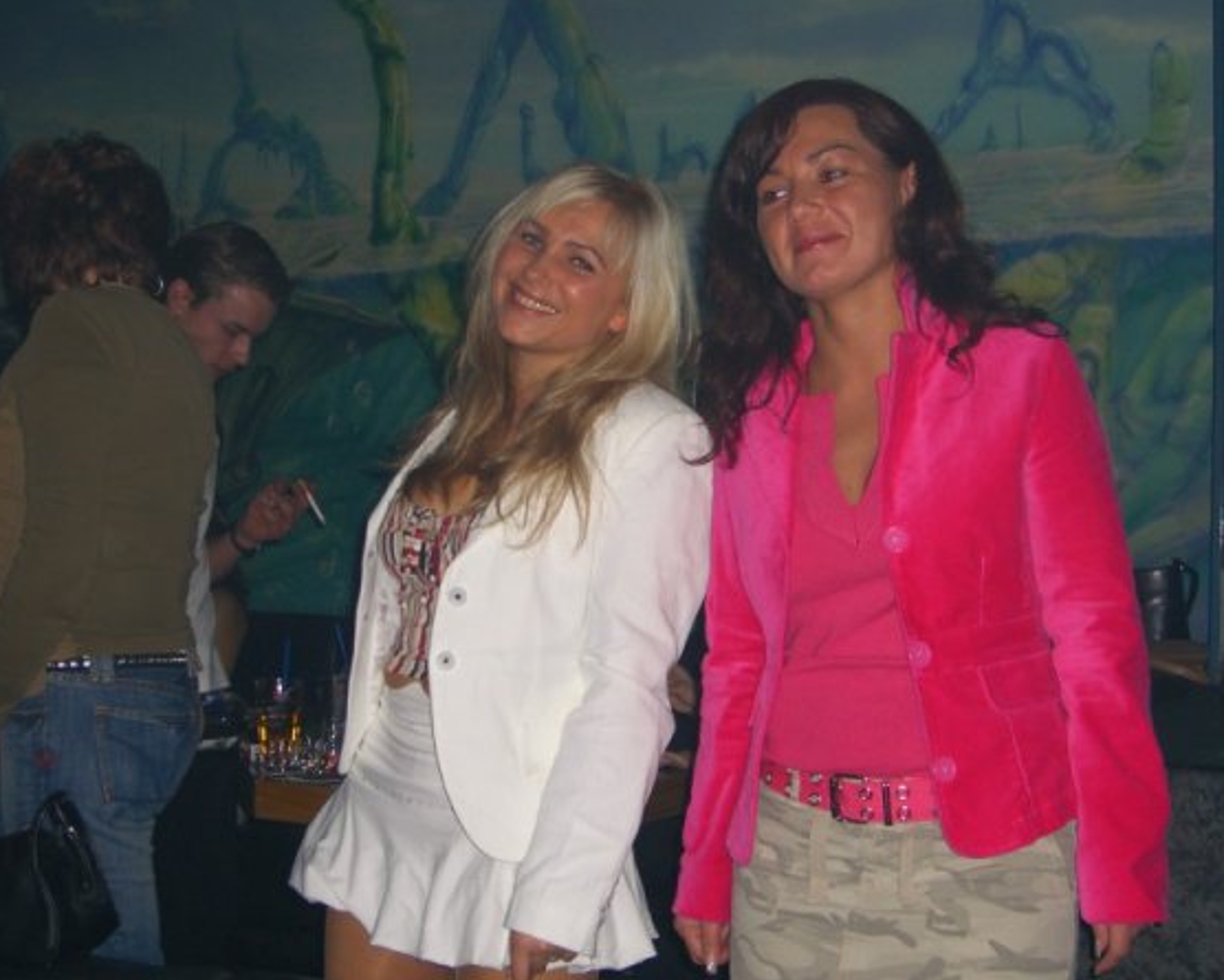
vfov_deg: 25.4
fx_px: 2174
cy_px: 489
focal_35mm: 60
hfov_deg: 31.4
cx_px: 652
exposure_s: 1/60
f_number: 3.6
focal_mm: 11.8
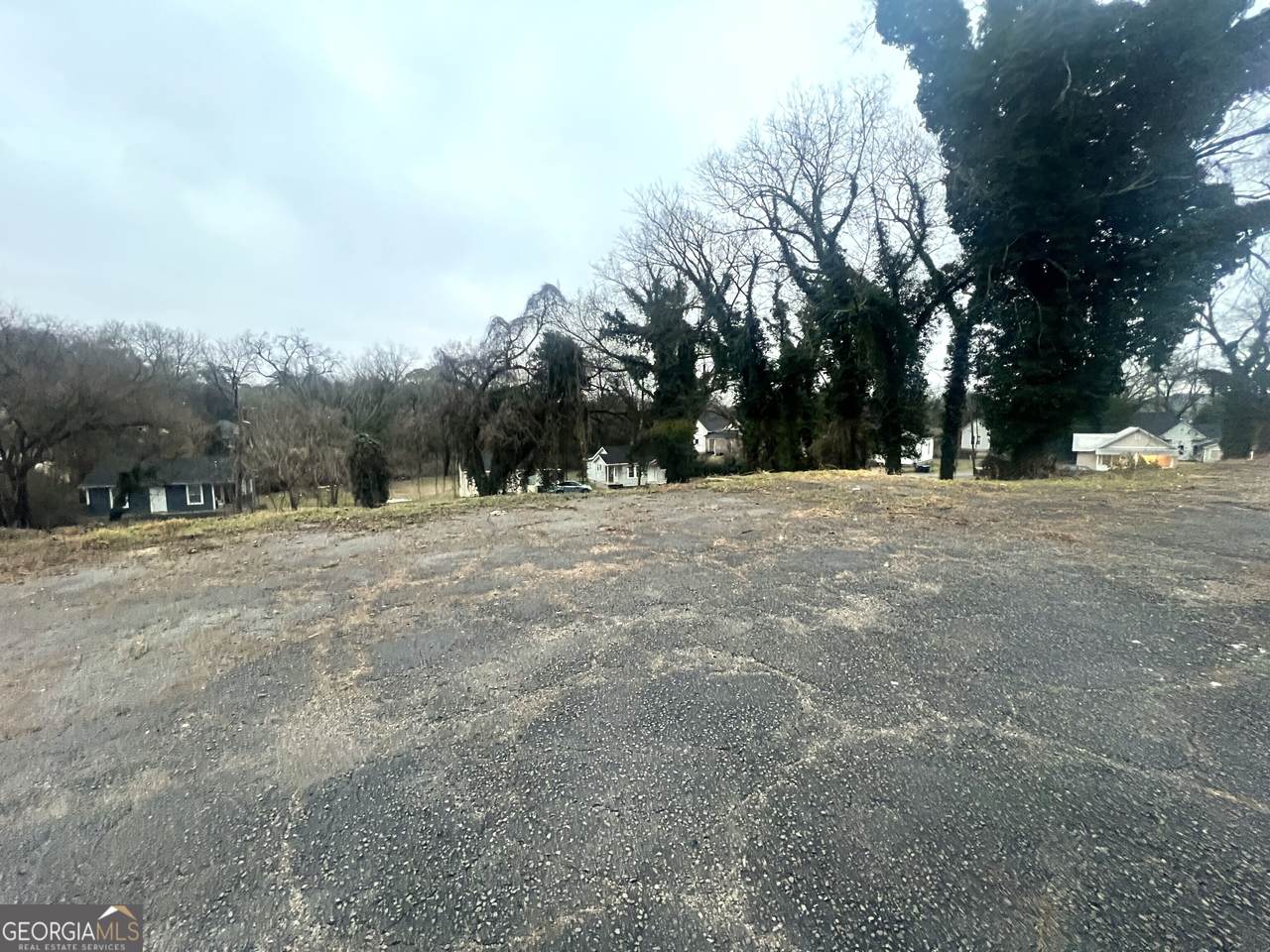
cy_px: 476
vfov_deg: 89.9
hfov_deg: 106.2
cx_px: 635
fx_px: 477
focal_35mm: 13
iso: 1000
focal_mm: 1.57
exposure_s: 1/60
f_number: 1.8
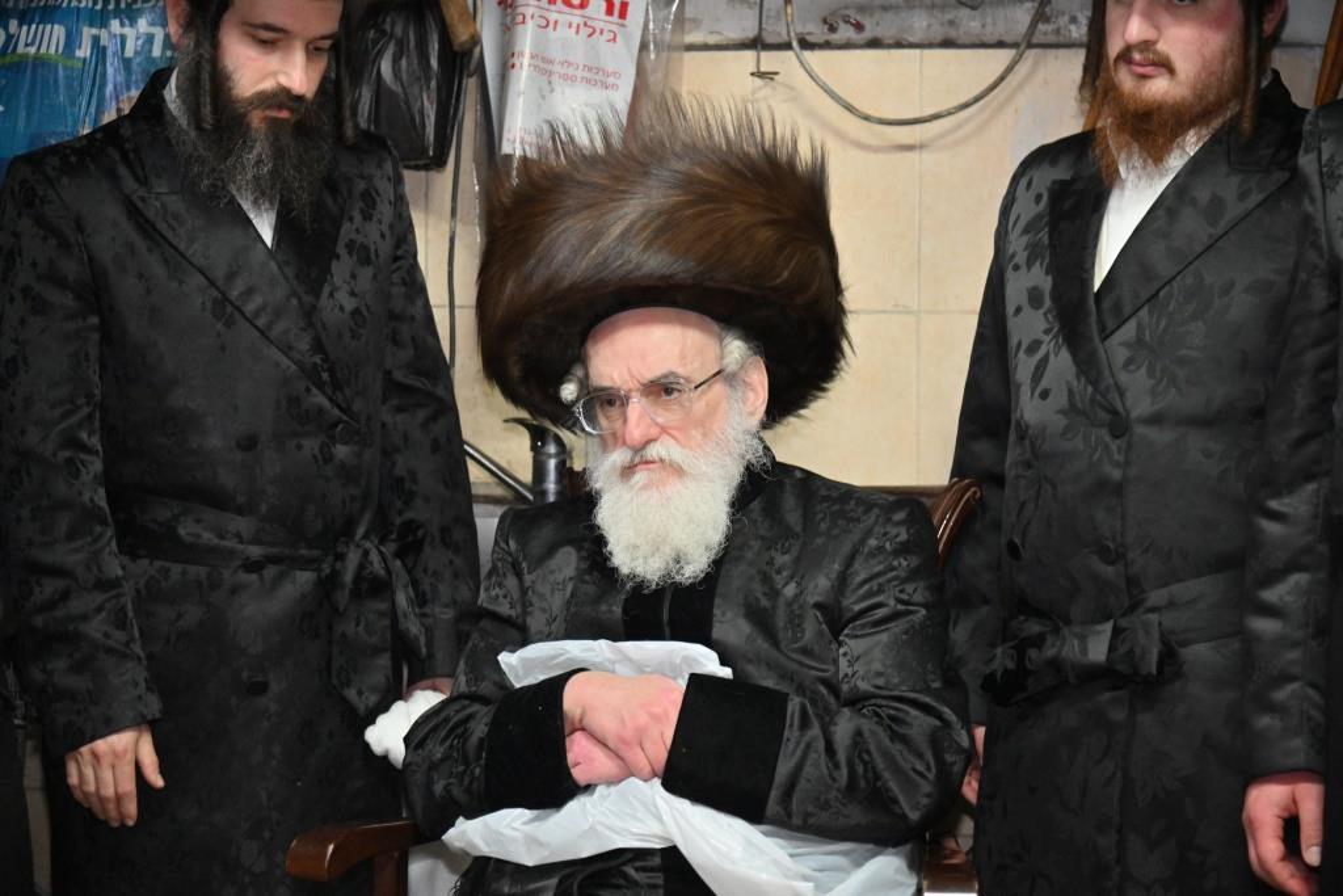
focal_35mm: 105
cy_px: 448
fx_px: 3917
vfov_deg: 13.0
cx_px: 672
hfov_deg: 19.5
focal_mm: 105
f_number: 4
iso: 1250
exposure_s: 1/160
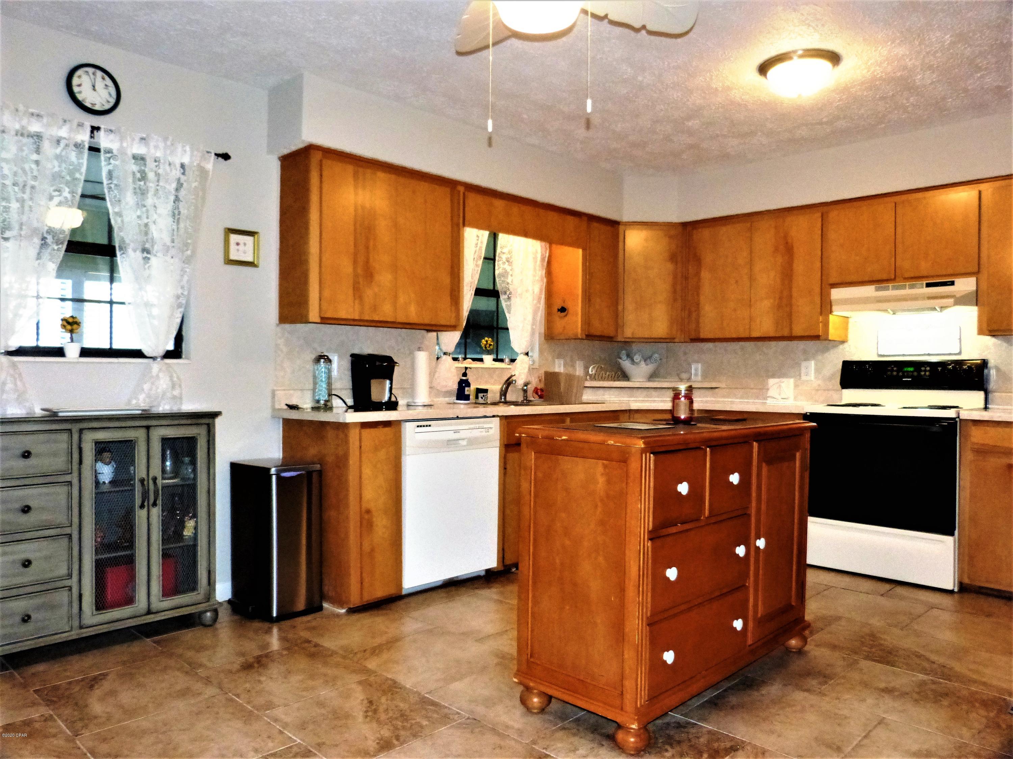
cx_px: 506
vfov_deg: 54.9
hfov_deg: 69.4
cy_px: 380
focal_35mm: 25
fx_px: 732
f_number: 2.8
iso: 800
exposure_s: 1/60
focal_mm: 4.5
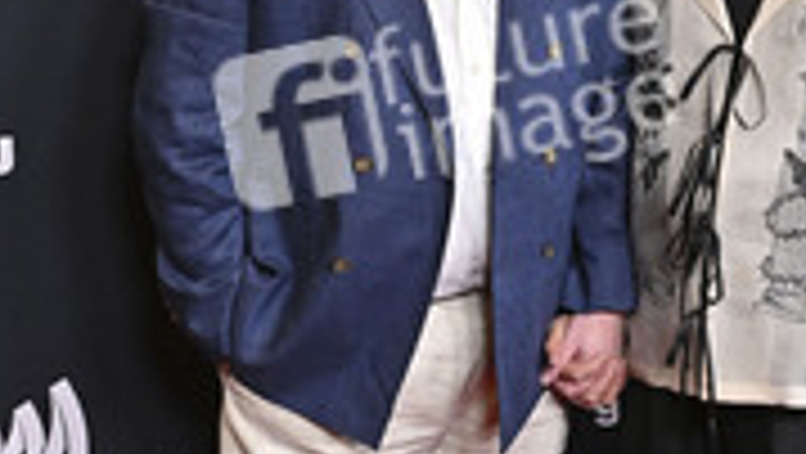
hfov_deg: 20.6
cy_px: 328
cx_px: 576
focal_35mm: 103
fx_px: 2203
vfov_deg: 11.8
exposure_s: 1/250
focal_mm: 44
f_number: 5.6
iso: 4000
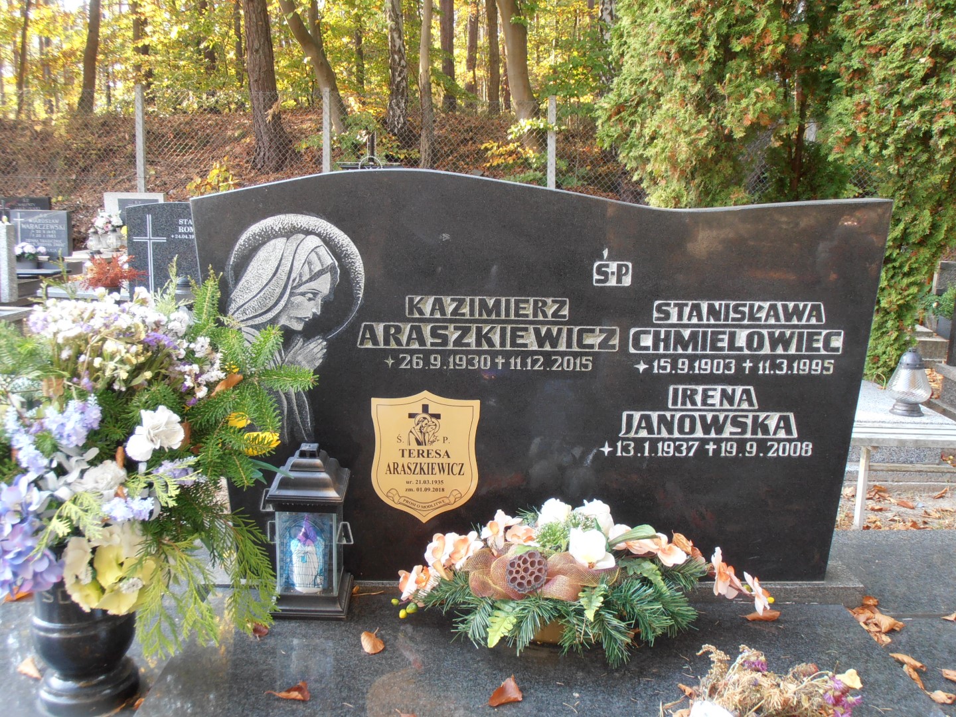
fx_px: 1022
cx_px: 478
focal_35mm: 37
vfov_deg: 38.7
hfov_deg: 50.1
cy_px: 358
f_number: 3.9
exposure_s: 1/40
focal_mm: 6.61
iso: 125
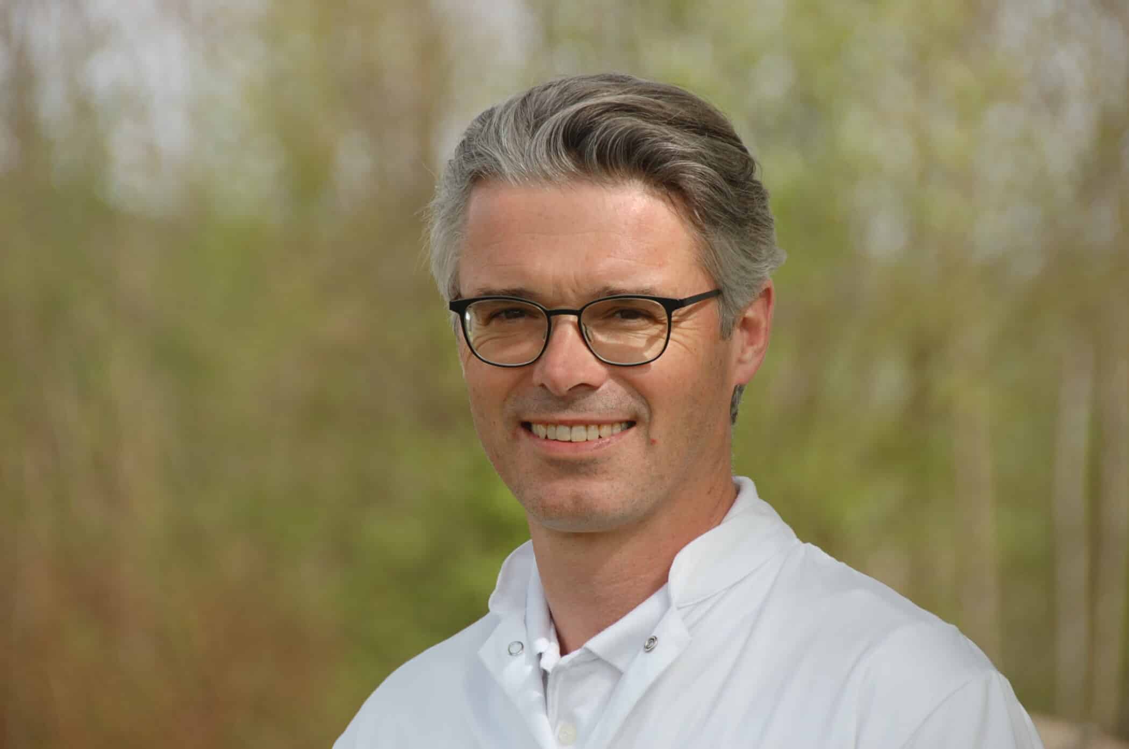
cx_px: 564
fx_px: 9393
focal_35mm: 300
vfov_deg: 4.6
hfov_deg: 6.9
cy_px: 374
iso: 360
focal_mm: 200
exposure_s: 1/500
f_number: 5.6
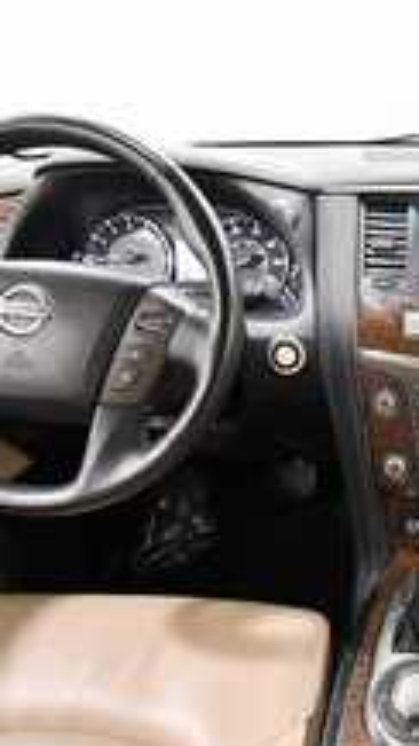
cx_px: 467
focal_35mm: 29
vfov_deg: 65.8
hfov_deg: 34.4
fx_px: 573
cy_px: 425
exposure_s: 1/80
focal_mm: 10
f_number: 4.5
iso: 3200
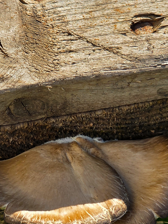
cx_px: 80
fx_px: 1203
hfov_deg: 8.0
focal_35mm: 186
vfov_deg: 10.6
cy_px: 162
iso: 50
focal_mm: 7.9
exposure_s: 1/1250
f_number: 2.4
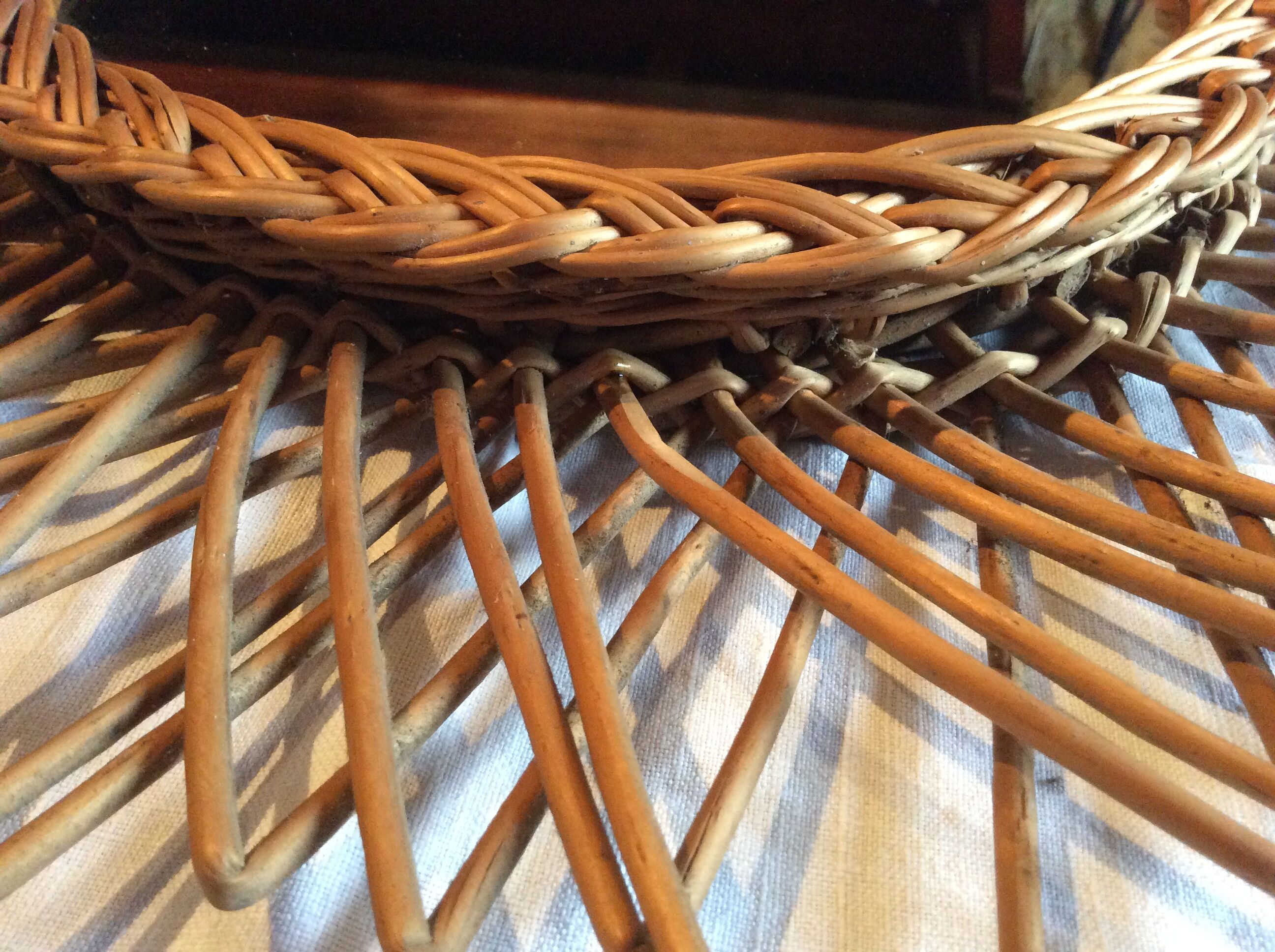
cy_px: 476
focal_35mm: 32
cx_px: 638
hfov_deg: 56.9
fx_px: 1177
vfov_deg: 44.1
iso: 250
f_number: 2.4
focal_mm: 3.3
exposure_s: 1/17
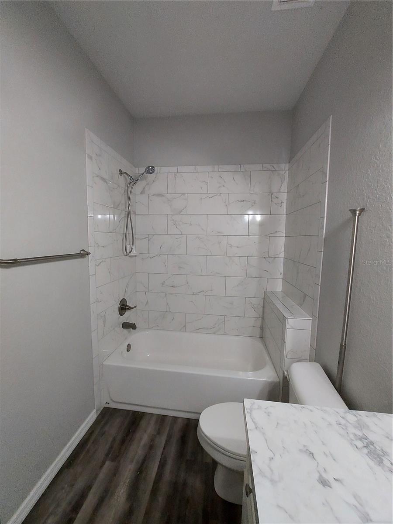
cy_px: 262
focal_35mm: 13
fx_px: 197
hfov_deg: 89.9
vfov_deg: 106.2
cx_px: 196
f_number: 2.2
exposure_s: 1/60
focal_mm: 1.74
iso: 320
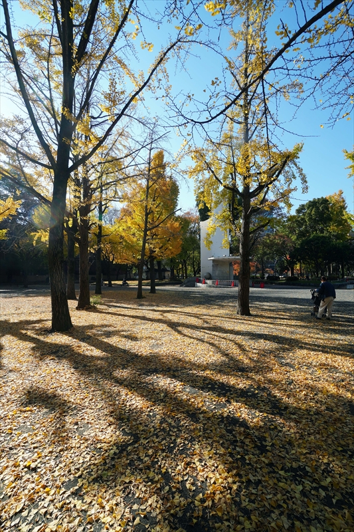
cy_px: 266
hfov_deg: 77.3
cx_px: 177
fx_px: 221
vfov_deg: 100.4
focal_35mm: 15
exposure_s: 1/160
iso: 100
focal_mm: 10
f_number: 8
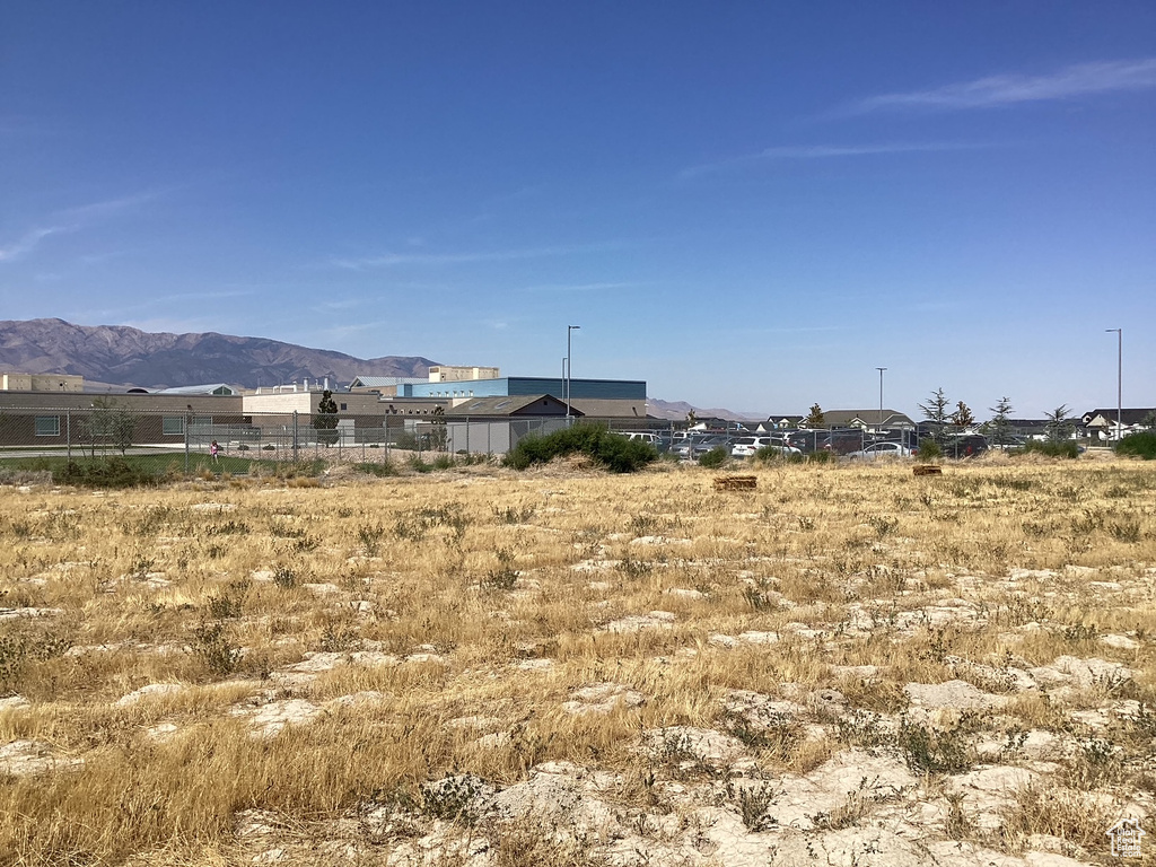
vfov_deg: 45.4
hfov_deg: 58.4
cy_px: 434
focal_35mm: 31
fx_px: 1035
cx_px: 578
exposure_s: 1/2809
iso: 25
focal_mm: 3.3
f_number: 2.4
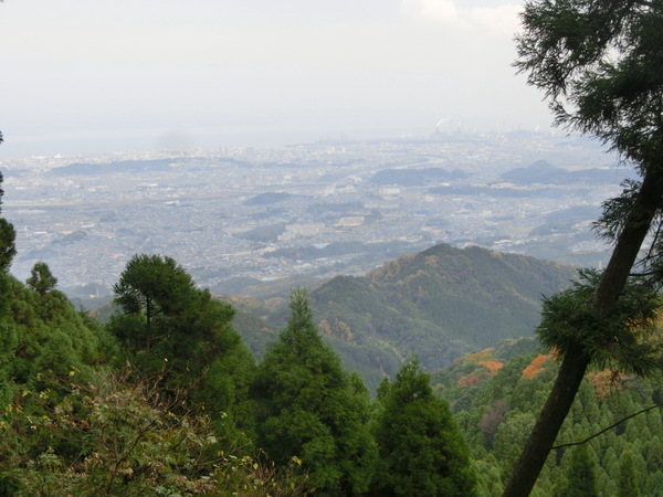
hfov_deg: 30.7
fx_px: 1207
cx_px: 332
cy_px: 248
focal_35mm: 63
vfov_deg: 23.3
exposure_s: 1/250
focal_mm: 11.17
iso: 80
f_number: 4.6
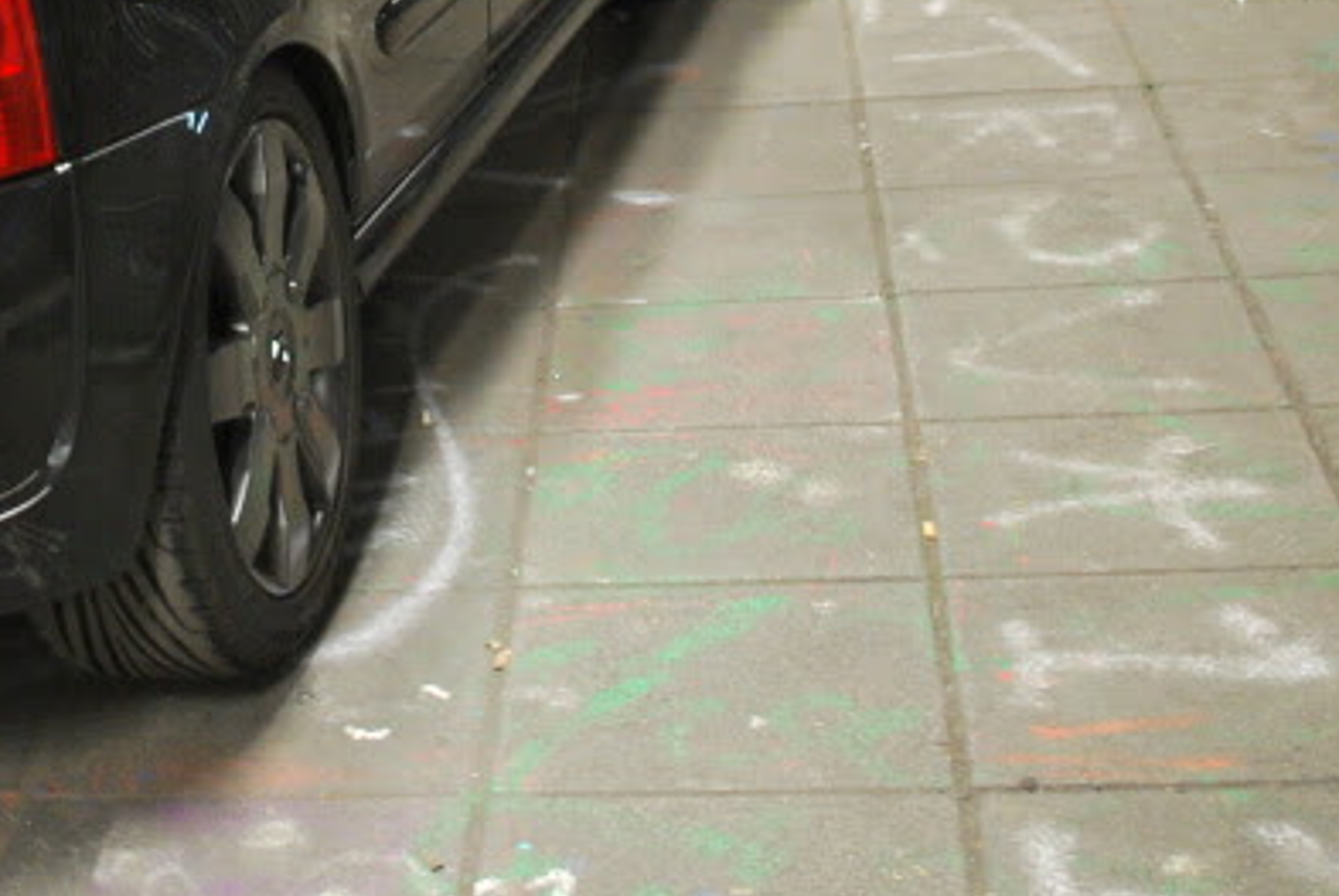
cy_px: -56
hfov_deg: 23.1
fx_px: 3202
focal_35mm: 86
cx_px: 155
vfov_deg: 15.6
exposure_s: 1/10
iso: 800
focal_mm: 22
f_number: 4
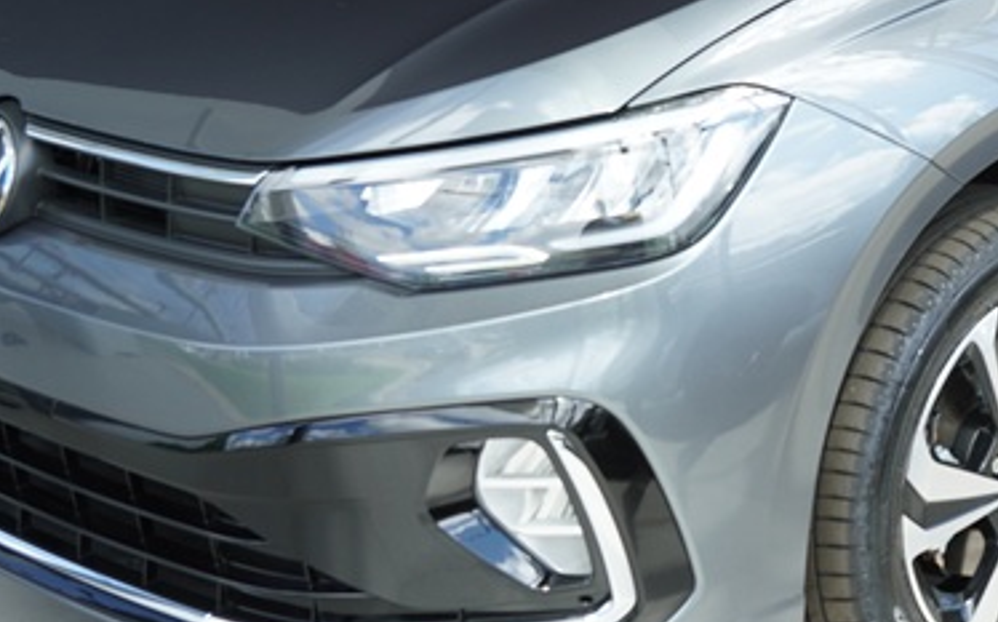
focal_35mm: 96
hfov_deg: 21.0
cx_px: 934
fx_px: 2620
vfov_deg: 13.4
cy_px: 71
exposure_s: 1/160
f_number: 4
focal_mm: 23
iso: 100
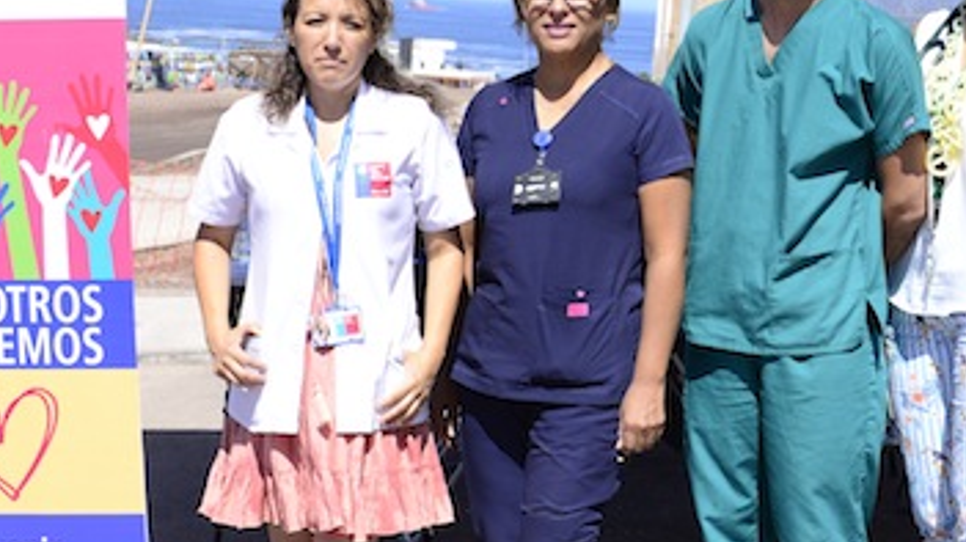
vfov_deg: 12.8
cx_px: 696
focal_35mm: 94
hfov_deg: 22.5
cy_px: 187
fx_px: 2406
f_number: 6.3
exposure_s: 1/800
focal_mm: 35
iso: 250
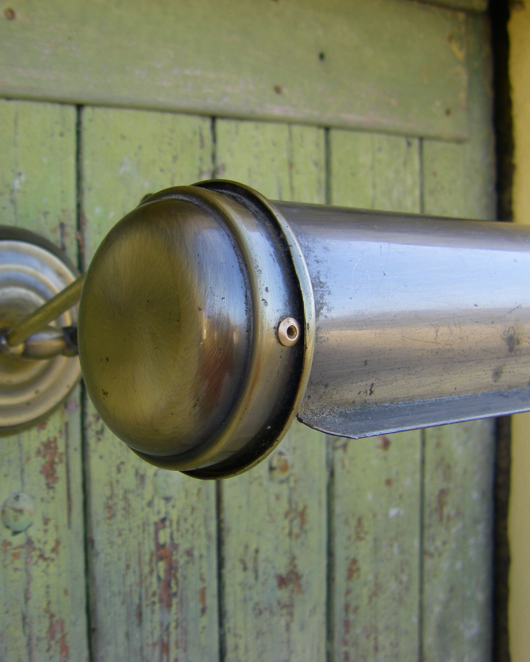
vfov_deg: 37.3
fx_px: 980
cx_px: 255
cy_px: 333
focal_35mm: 50
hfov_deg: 30.3
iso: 64
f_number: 3.5
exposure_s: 1/100
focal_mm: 6.3
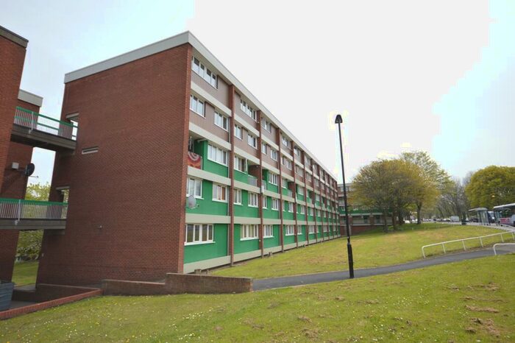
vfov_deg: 63.2
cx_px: 258
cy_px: 172
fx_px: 279
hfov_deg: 85.4
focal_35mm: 20
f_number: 7.1
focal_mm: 13
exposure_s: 1/200
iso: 100
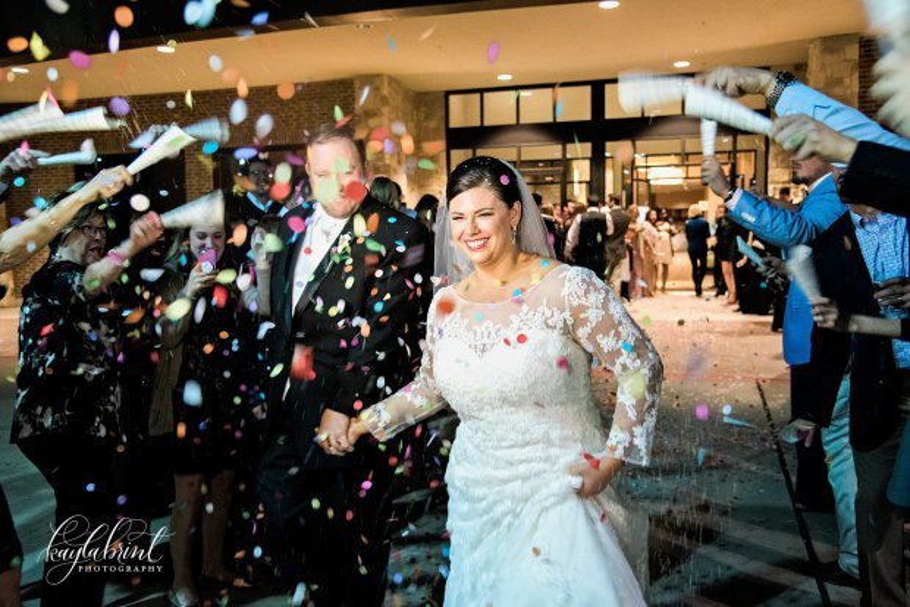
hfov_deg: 58.7
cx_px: 455
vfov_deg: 41.2
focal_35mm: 32
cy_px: 304
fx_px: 809
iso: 8000
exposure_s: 1/60
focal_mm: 32
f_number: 4
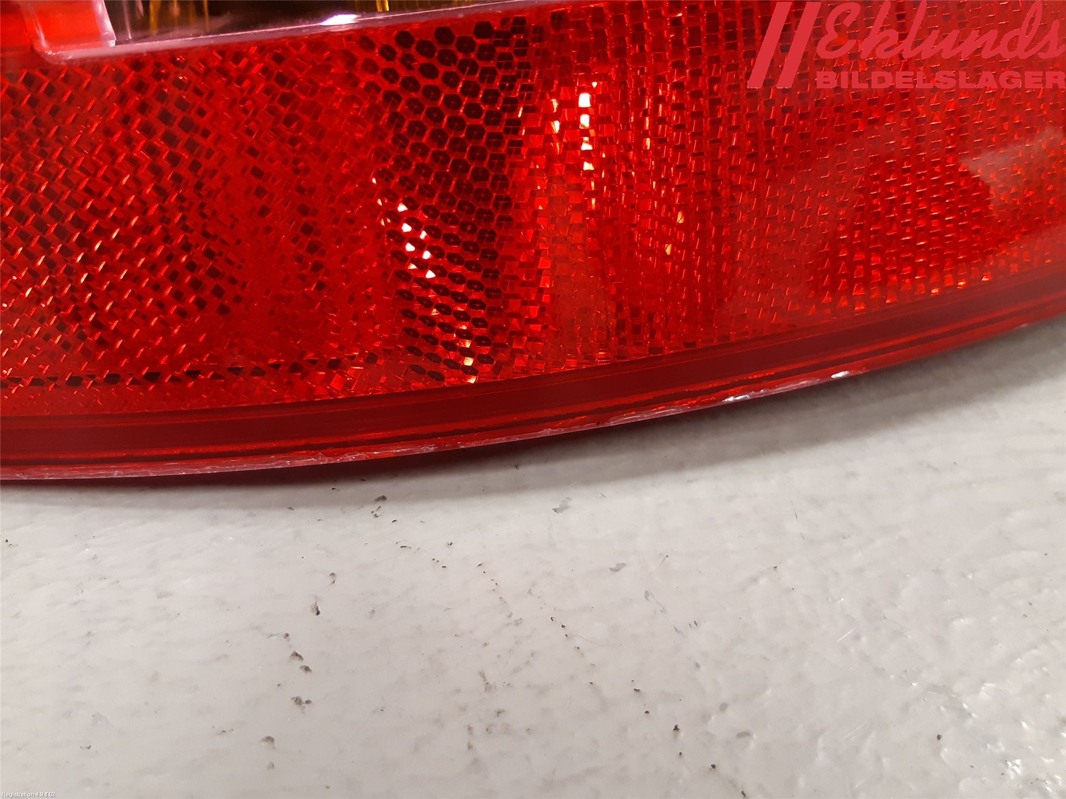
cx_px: 533
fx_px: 801
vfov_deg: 53.1
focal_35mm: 26
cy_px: 400
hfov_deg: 67.3
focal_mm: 3.93
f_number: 1.7
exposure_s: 1/50
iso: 250
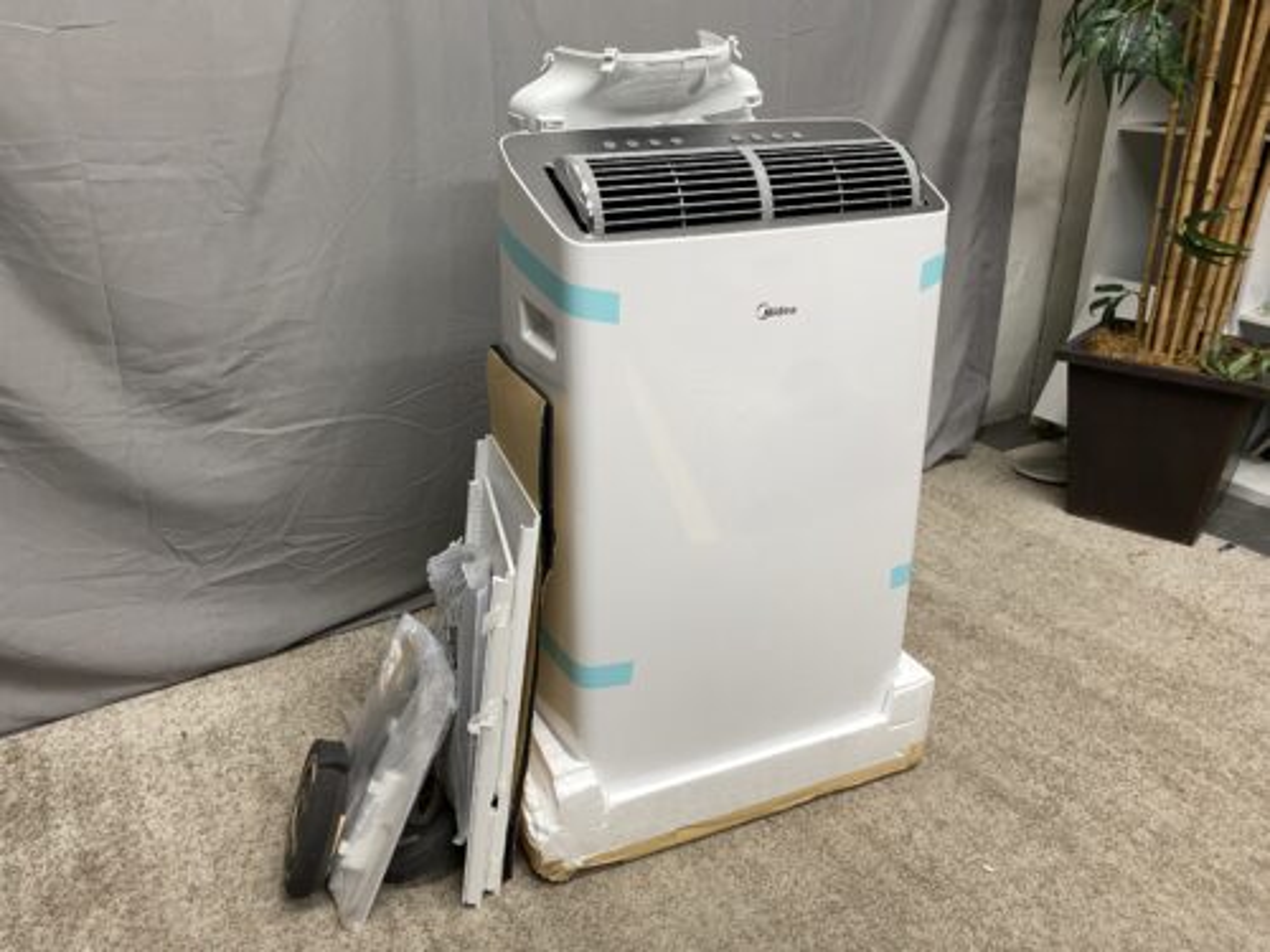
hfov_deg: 67.3
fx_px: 954
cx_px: 635
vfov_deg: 53.1
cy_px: 476
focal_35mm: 26
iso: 160
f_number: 1.8
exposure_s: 1/60
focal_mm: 4.25
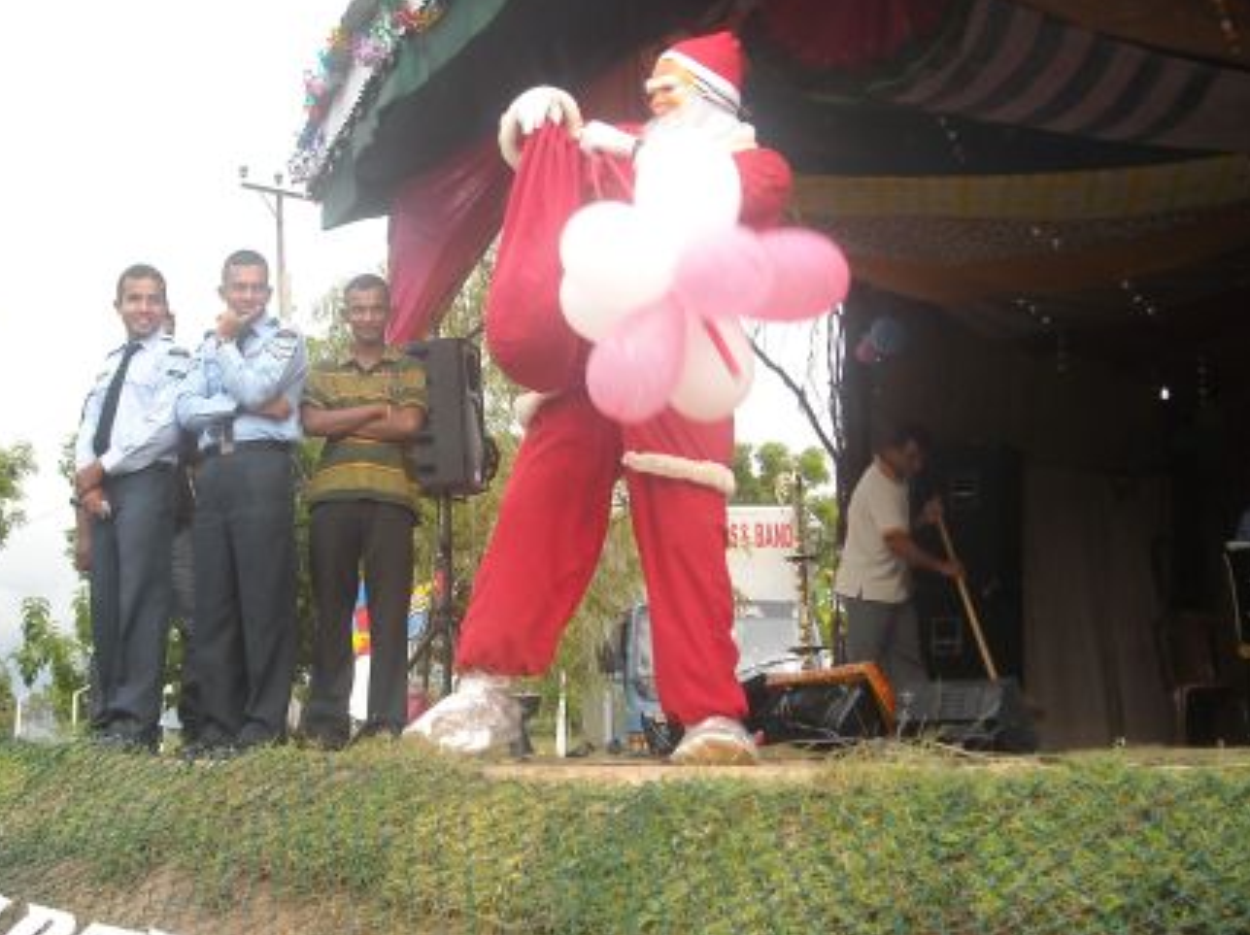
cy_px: 481
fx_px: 1768
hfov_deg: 38.9
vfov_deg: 29.6
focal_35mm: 49
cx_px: 557
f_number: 2.8
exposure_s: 1/54
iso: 91
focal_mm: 5.7
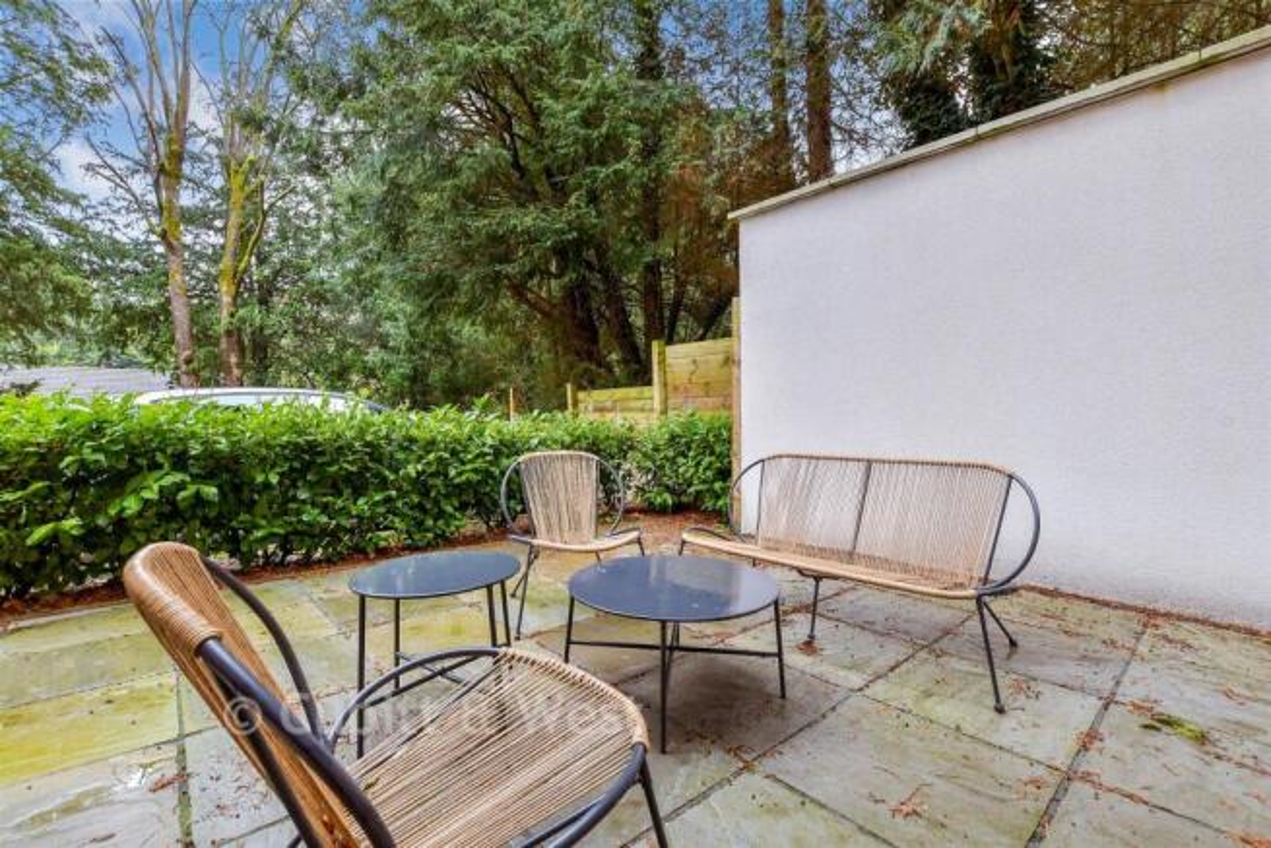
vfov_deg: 77.4
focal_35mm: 15
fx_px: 530
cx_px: 636
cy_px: 424
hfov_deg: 100.4
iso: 160
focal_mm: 10
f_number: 8
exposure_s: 1/5
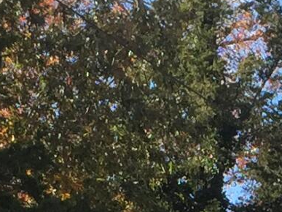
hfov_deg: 8.5
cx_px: 477
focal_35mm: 225
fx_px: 1832
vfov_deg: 6.3
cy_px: 533
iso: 32
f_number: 2.2
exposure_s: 1/628
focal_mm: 4.15
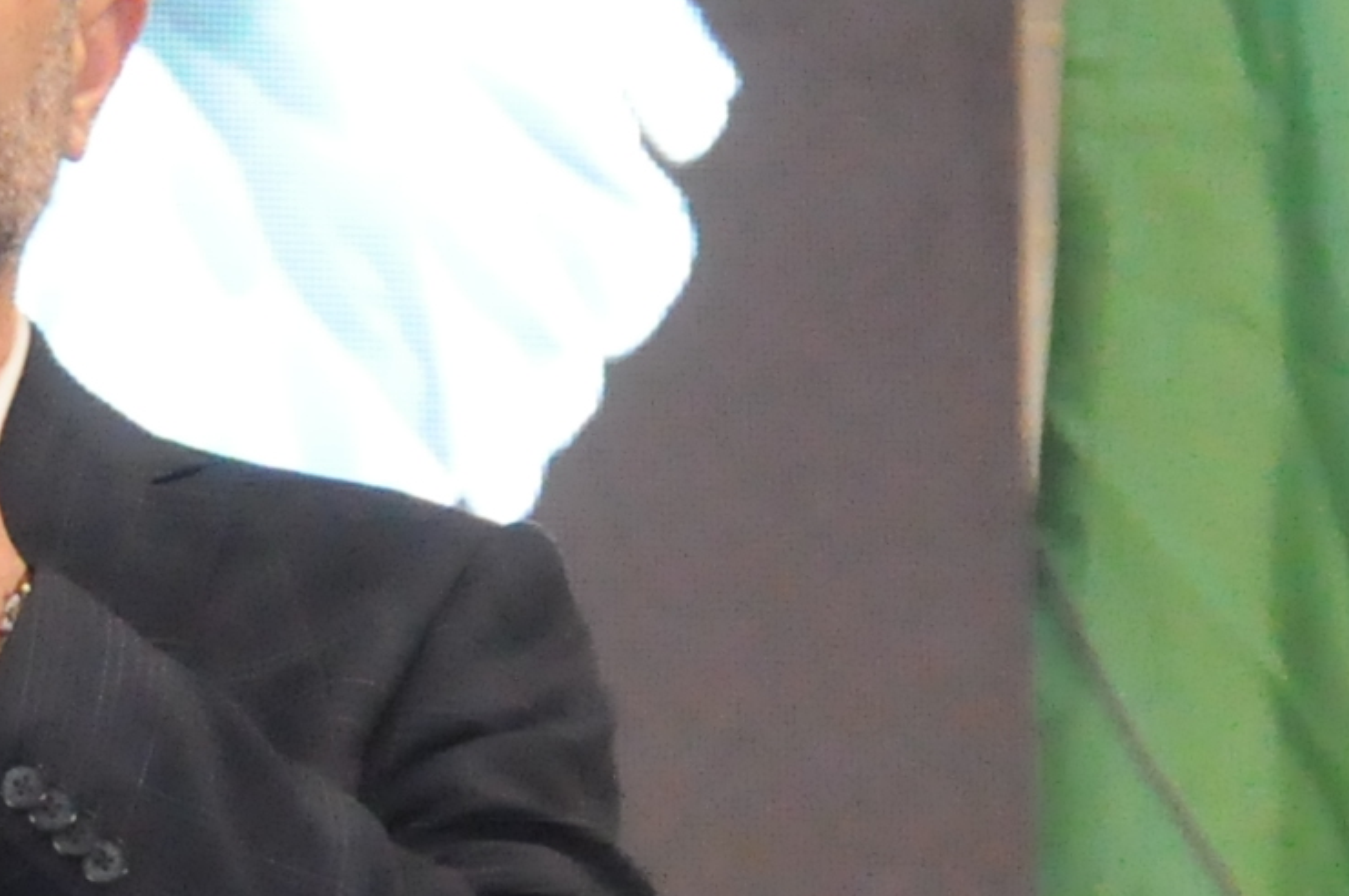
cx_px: -231
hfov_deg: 3.2
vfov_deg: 2.1
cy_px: 668
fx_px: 24358
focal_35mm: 651
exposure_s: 1/50
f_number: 5.6
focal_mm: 75
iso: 3200
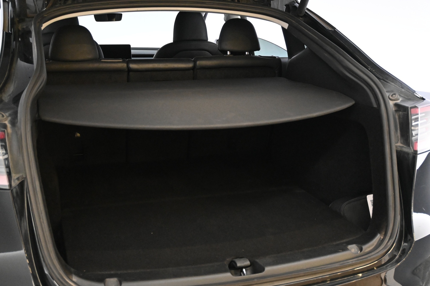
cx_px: 215
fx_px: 537
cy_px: 143
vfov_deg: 29.9
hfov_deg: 43.6
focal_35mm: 45
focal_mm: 30
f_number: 4.8
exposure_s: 1/50
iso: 5600
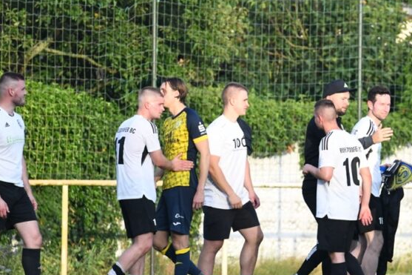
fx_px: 8409
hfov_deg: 2.8
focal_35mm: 735
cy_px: 166
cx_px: 343
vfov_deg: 1.9
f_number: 10
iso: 5000
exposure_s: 1/1600
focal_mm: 400
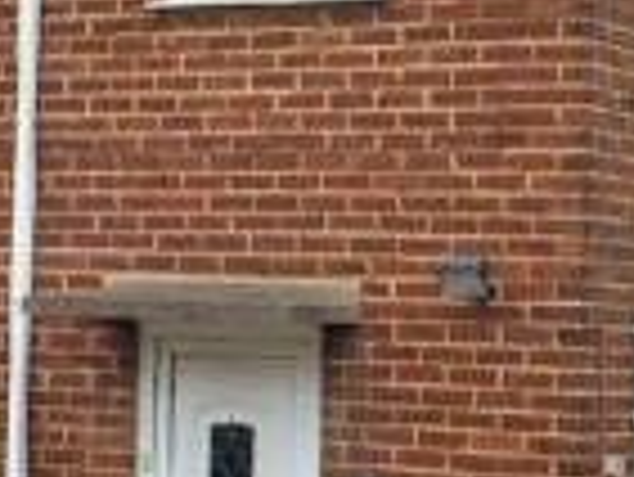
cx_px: -83
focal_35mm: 149
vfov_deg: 10.0
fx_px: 2731
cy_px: 137
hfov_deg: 13.0
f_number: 4
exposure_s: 1/160
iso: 80
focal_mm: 4.1
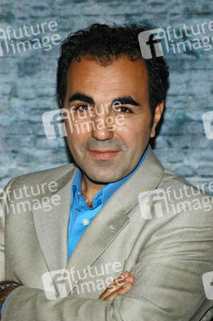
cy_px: 160
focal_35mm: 180
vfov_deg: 11.4
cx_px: 106
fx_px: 1600
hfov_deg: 7.6
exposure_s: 1/60
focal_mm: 120
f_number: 5.6
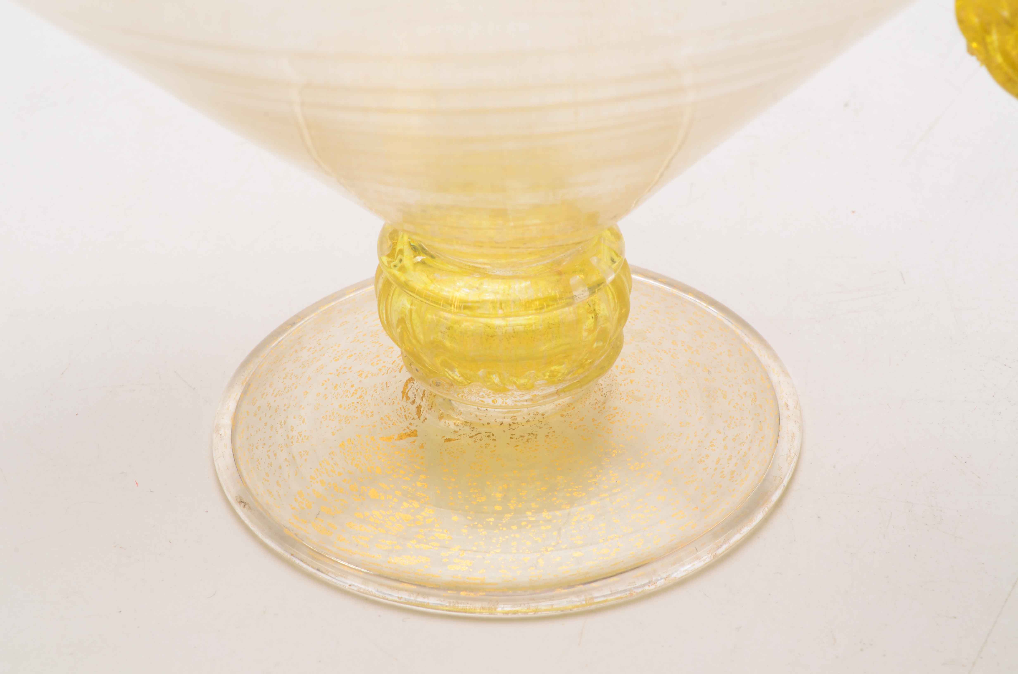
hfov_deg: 24.7
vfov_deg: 16.5
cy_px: 337
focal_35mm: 82
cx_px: 509
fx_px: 2328
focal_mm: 55
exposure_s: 1/160
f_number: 25
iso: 100
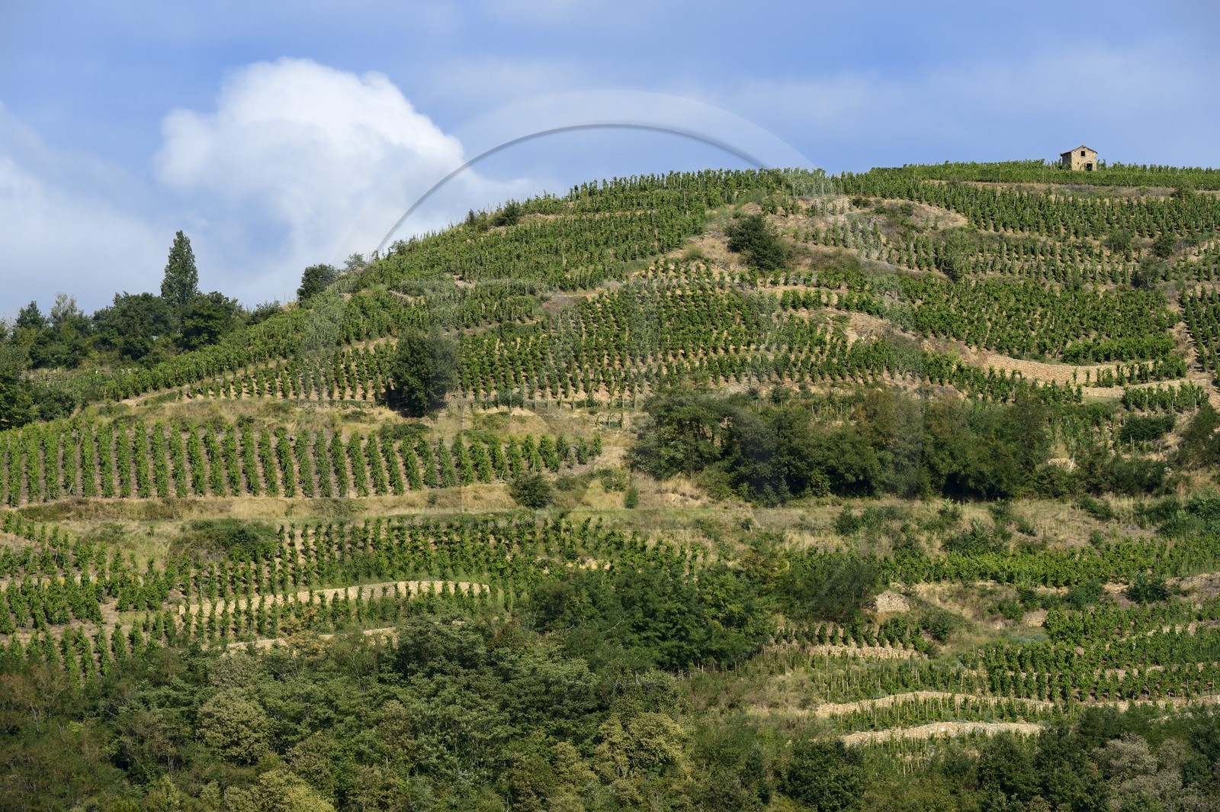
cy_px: 406
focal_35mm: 175
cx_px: 610
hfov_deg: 11.8
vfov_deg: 7.8
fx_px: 5926
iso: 200
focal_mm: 175
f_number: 13
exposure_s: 1/250
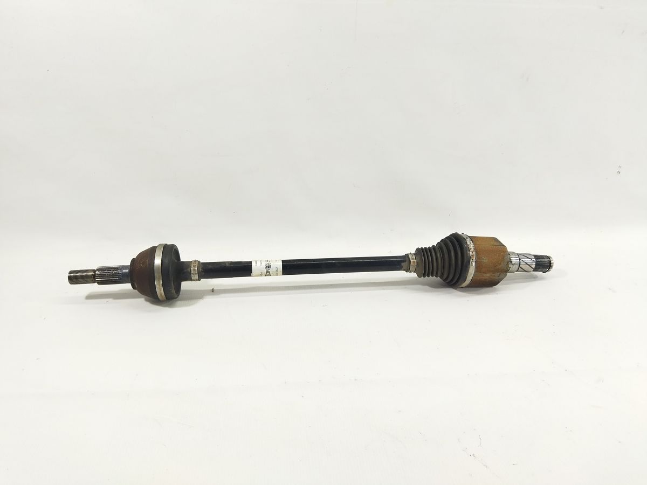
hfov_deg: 65.3
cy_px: 242
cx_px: 324
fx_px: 505
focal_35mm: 27
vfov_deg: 51.4
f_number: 1.79
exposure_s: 1/100
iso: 134
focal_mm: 4.71
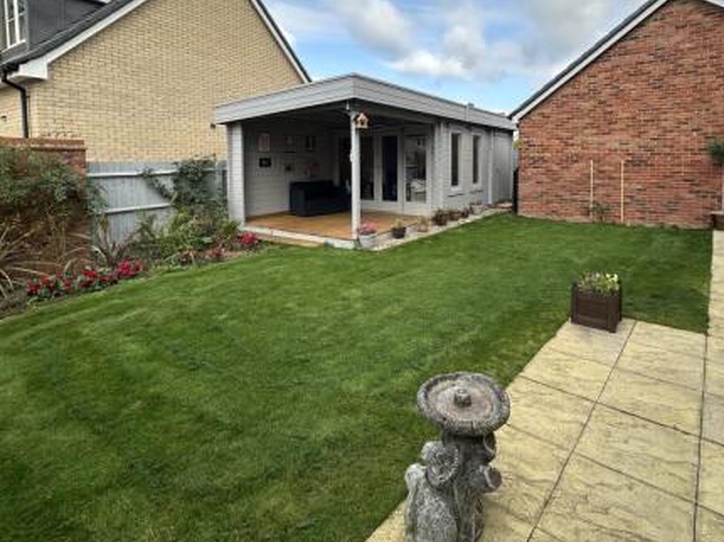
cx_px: 410
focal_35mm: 19
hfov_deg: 84.2
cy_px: 181
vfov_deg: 66.8
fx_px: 397
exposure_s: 1/633
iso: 40
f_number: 2.2
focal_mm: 2.22
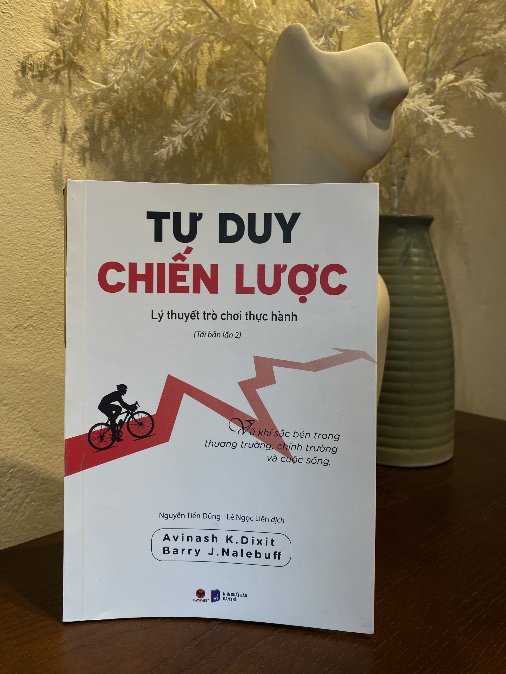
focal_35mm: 26
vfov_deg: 67.3
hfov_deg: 53.1
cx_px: 253
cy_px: 337
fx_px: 507
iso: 32
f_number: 1.8
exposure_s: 1/100
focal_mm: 4.25
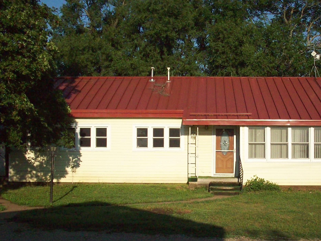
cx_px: 215
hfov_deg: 31.9
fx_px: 556
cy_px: 146
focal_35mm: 60
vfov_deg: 24.4
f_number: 5.6
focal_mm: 6.2
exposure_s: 1/1401
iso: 200
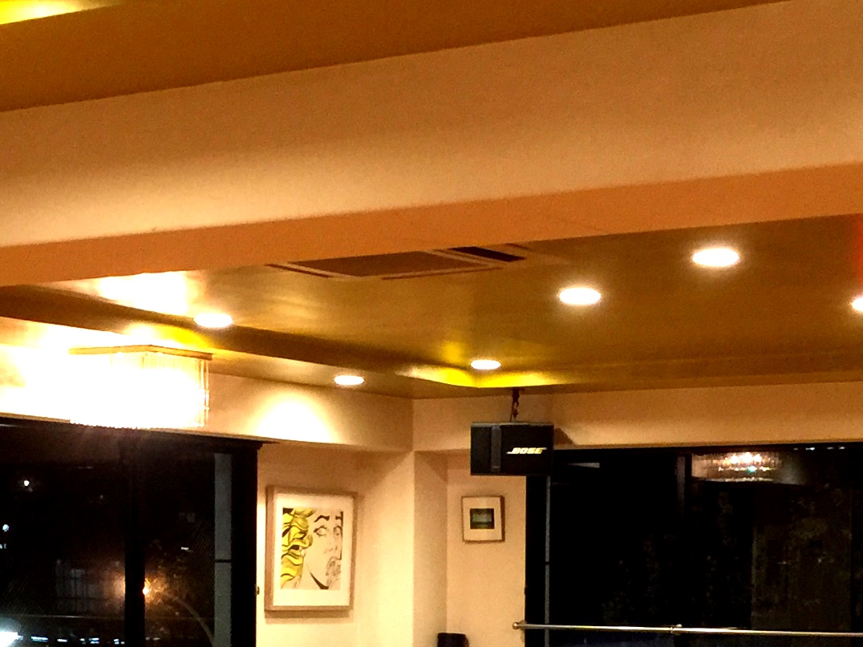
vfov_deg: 16.4
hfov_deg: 22.2
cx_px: 360
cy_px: 648
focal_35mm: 88
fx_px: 2194
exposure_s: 1/15
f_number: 2.2
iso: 125
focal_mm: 4.15
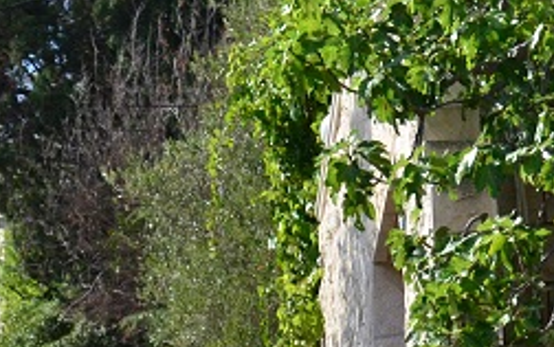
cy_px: 646
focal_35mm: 423
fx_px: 6392
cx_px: -132
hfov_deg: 4.9
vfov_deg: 3.1
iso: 2000
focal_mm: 70
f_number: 5.6
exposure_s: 1/6400
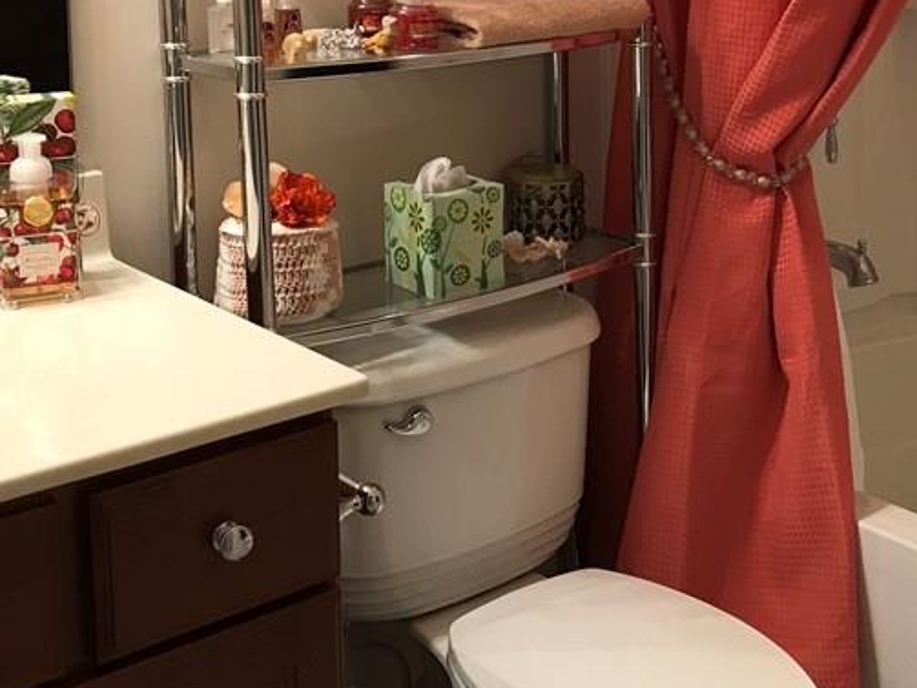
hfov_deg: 33.7
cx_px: 540
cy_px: 53
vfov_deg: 24.8
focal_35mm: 57
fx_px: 1510
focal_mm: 3.99
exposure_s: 1/20
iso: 40
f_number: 1.8
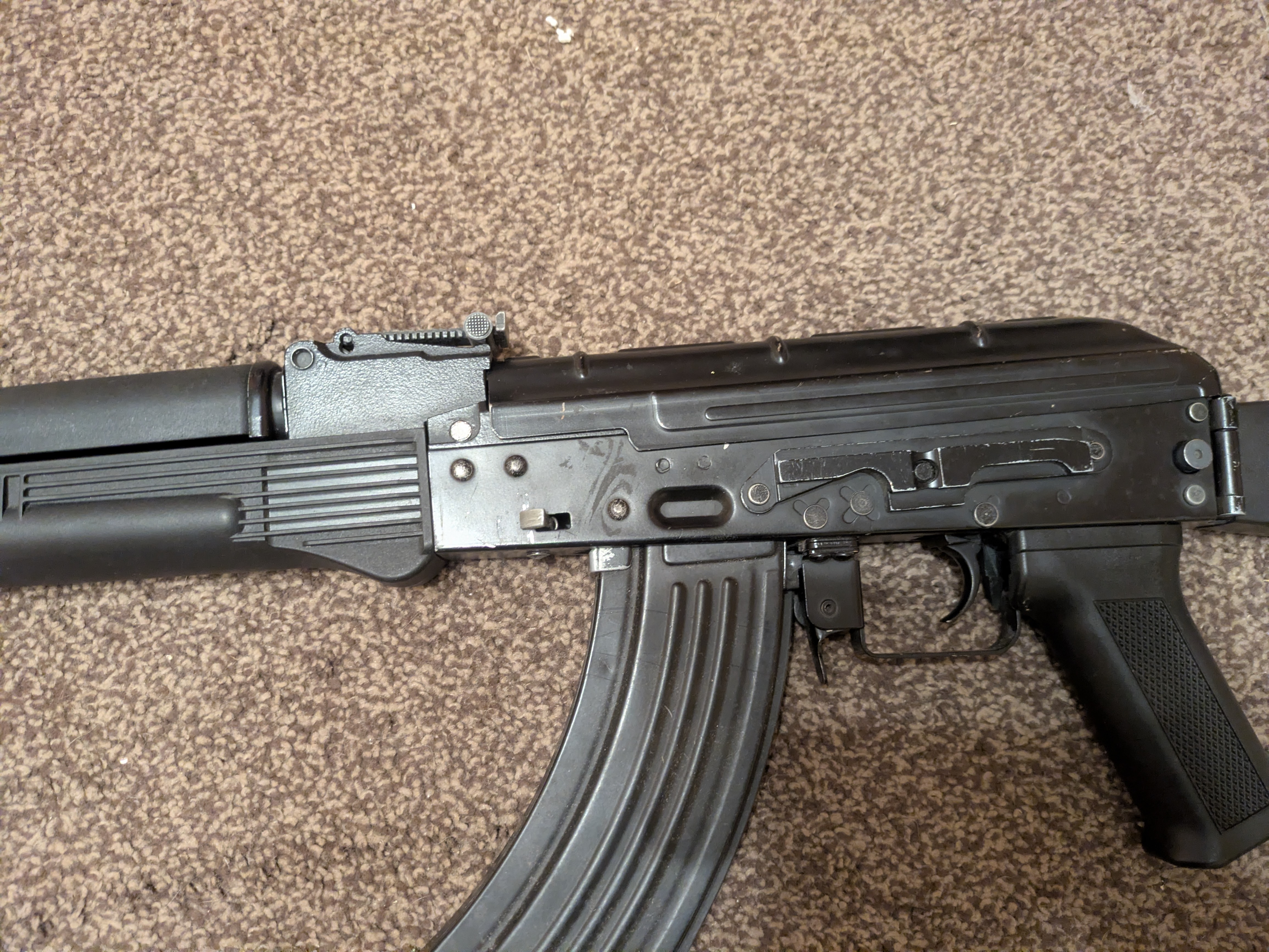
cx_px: 634
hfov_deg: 69.4
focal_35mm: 25
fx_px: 917
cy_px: 476
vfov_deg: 54.9
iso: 1221
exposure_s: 1/25
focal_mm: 5.43
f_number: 1.89
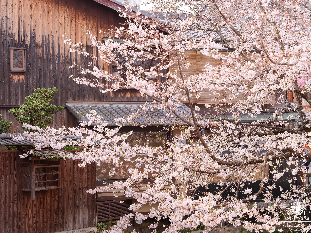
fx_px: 791
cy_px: 115
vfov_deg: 16.8
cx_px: 156
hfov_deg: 22.3
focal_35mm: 88
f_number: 5.6
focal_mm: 110
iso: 250
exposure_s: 1/200
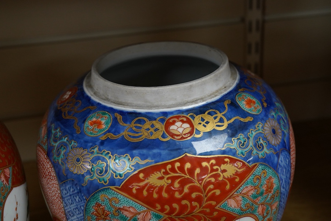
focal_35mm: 45
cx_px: 166
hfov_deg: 43.6
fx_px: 414
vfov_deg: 29.9
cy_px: 110
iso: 1250
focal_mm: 30
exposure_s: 1/125
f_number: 10
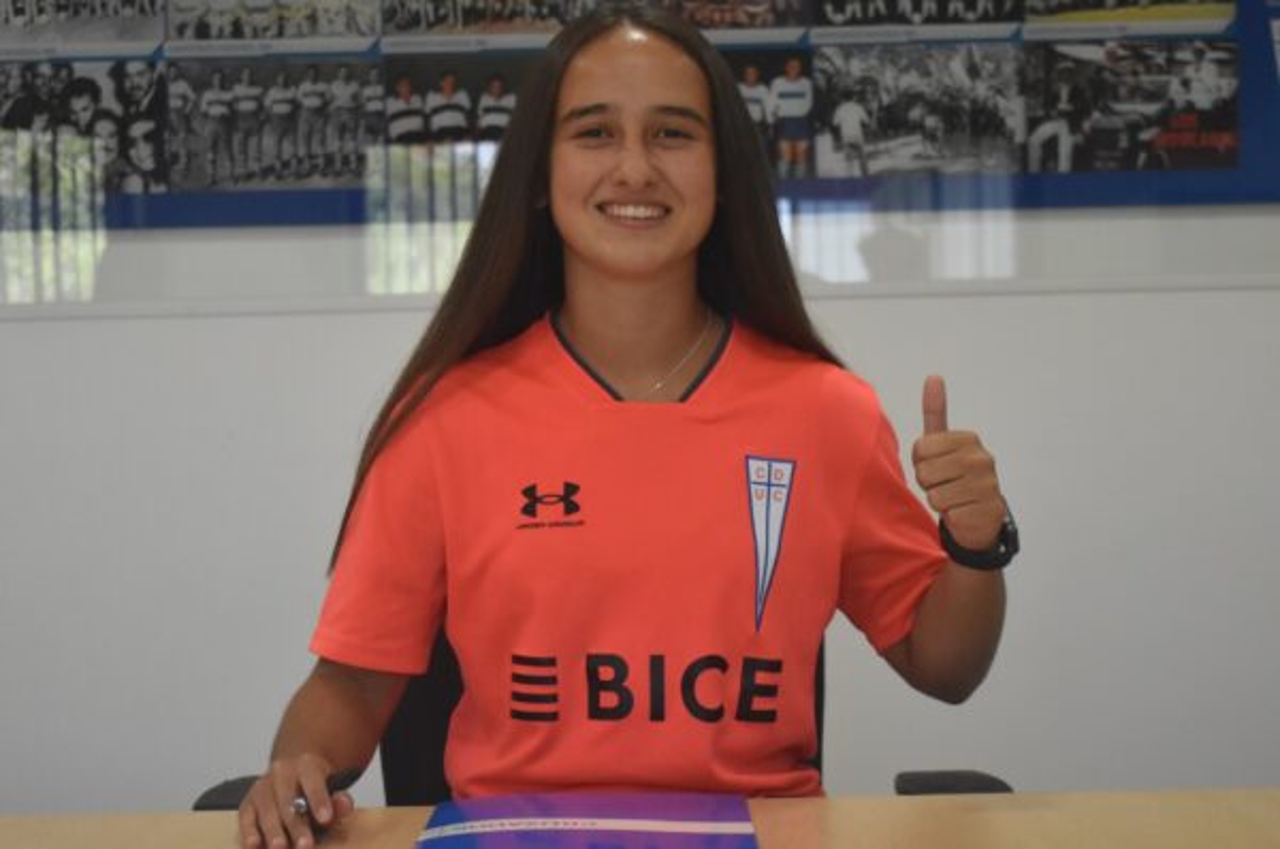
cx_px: 640
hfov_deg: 29.3
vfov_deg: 19.7
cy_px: 424
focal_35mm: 69
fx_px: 2449
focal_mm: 46
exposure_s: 1/400
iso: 3200
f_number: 5.3
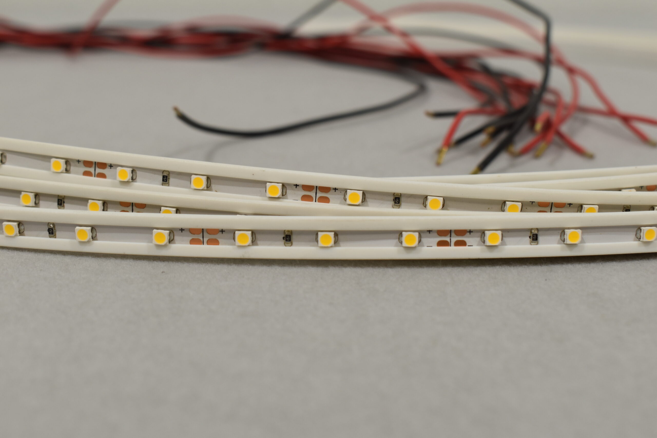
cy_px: 219
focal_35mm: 54
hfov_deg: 36.9
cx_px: 328
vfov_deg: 25.1
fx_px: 985
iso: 400
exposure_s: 1/60
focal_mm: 36
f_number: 8
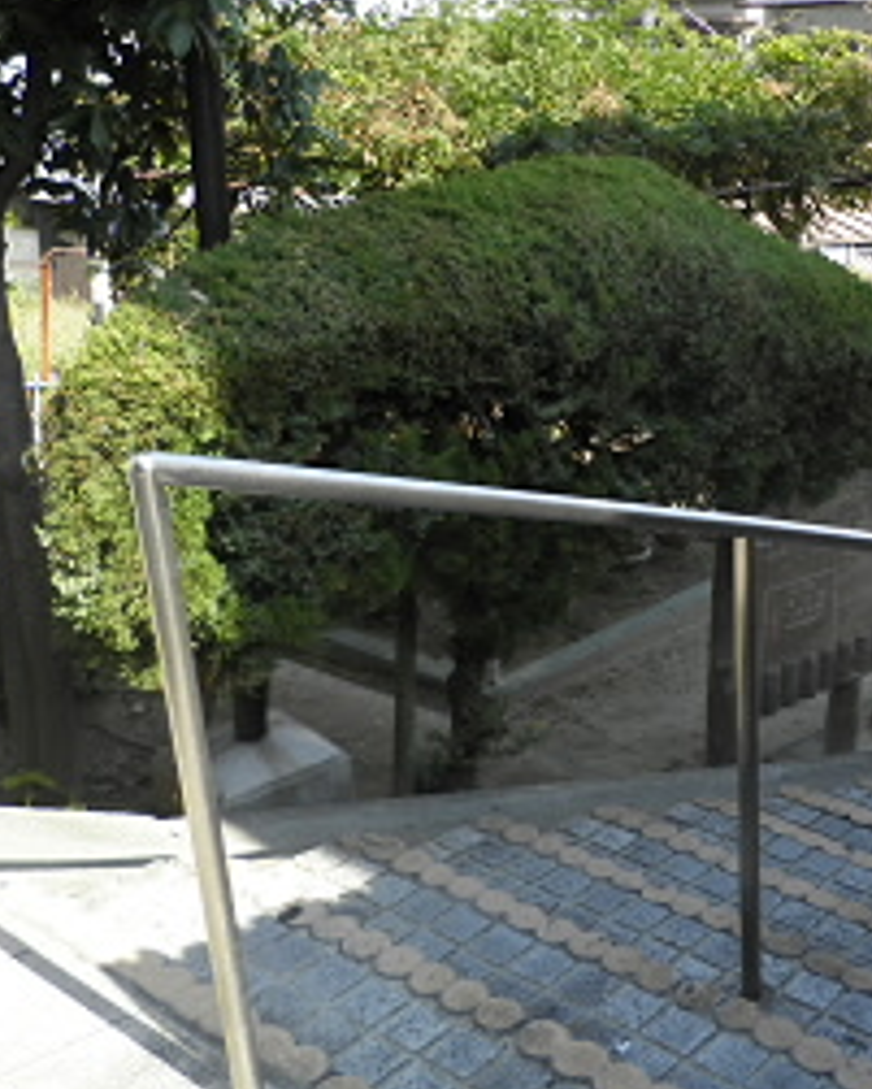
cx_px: 677
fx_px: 1354
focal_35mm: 42
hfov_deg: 34.8
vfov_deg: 43.7
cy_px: 477
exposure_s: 1/200
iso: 64
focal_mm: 4.9
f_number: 3.2
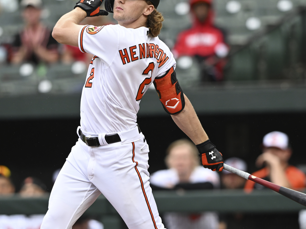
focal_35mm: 740
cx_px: 174
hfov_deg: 2.7
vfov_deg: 2.0
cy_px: 145
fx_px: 6541
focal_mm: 400
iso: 800
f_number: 3.5
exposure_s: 1/2000
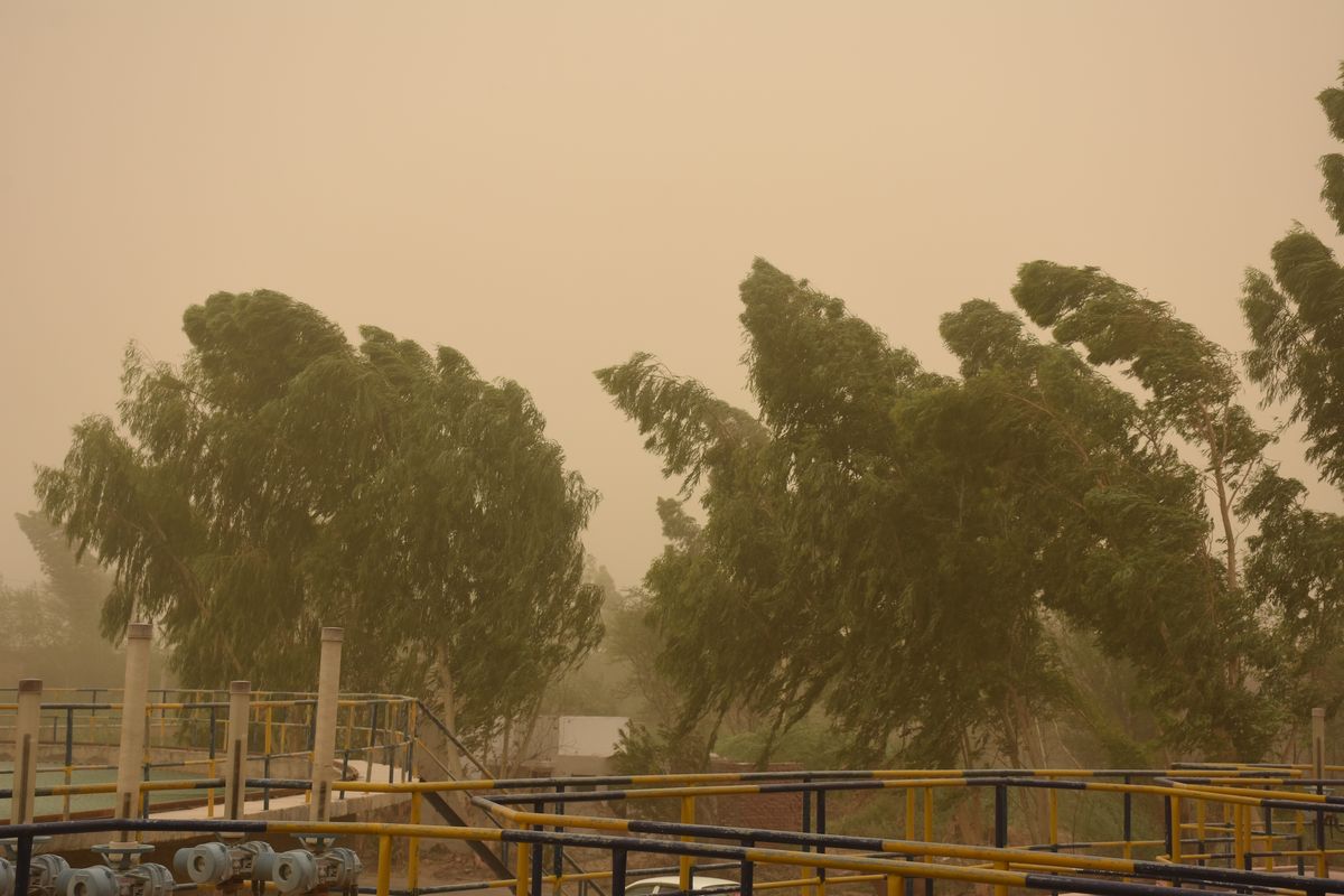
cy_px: 448
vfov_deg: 20.2
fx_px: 2520
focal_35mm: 68
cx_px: 672
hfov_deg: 29.9
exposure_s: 1/500
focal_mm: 45
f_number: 8
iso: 200
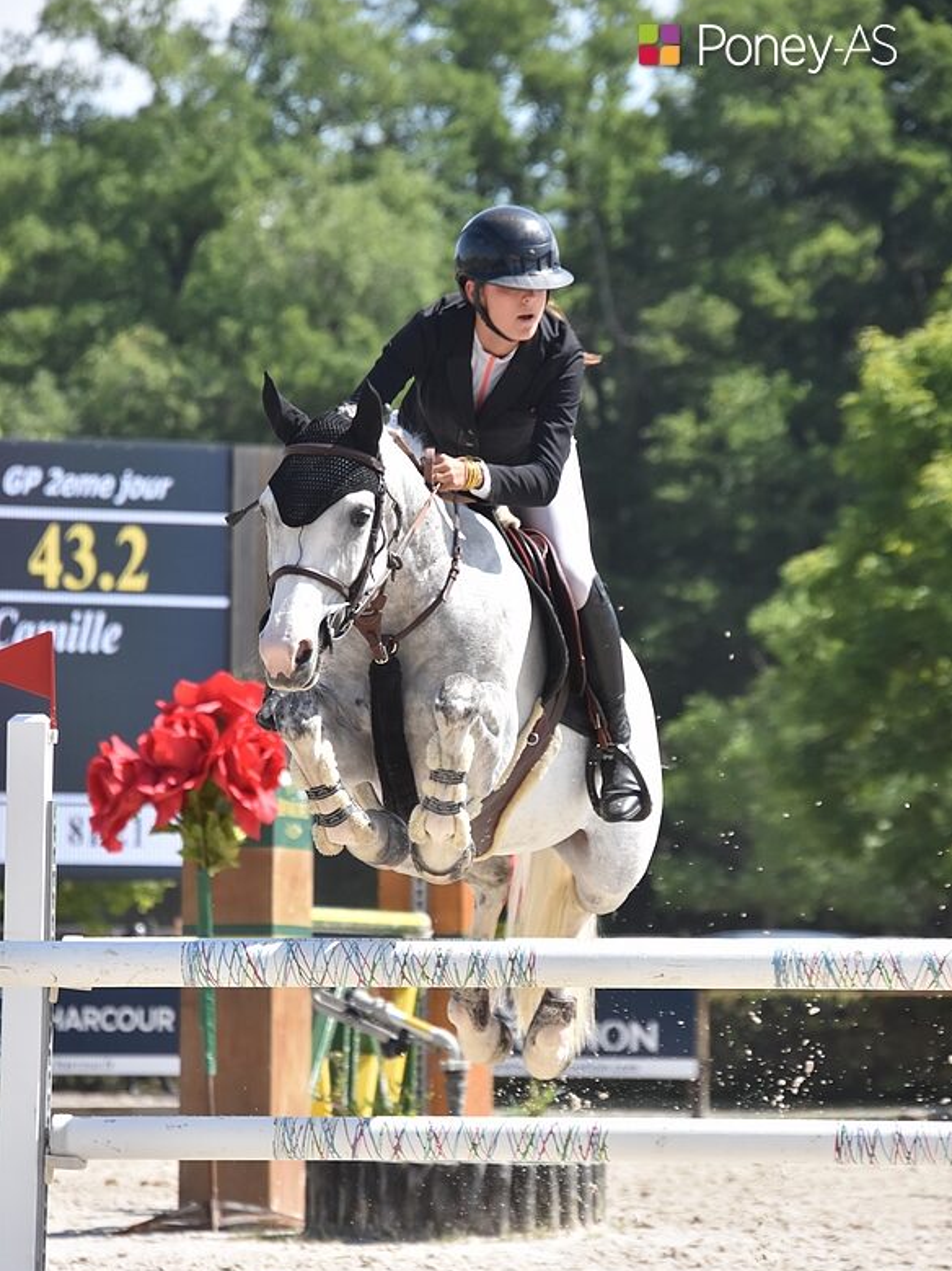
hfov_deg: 5.9
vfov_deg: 7.8
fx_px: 9263
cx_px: 477
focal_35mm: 253
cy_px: 703
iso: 500
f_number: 5.6
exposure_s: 1/1600
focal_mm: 155
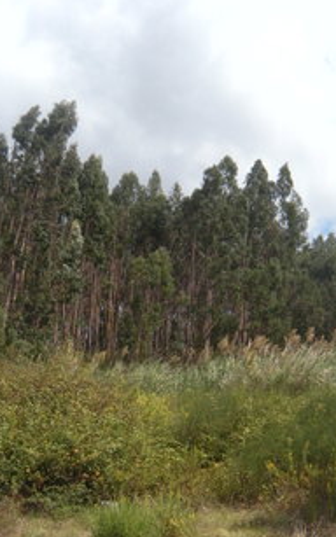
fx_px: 849
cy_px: 383
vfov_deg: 34.6
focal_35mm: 58
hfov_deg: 22.3
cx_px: 135
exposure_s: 1/600
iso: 64
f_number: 3.8
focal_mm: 5.9
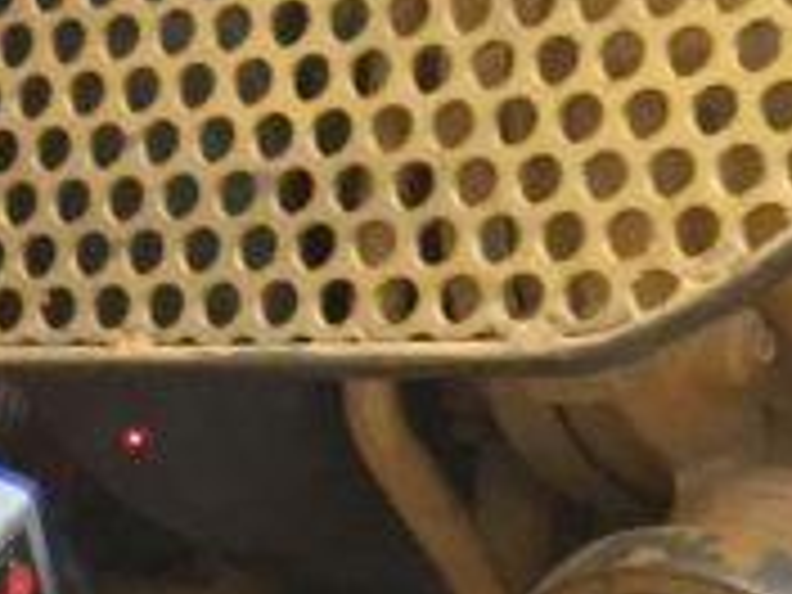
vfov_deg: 8.5
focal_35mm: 169
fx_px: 3867
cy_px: 1040
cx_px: -914
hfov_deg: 10.5
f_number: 2.2
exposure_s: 1/30
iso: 200
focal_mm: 4.15
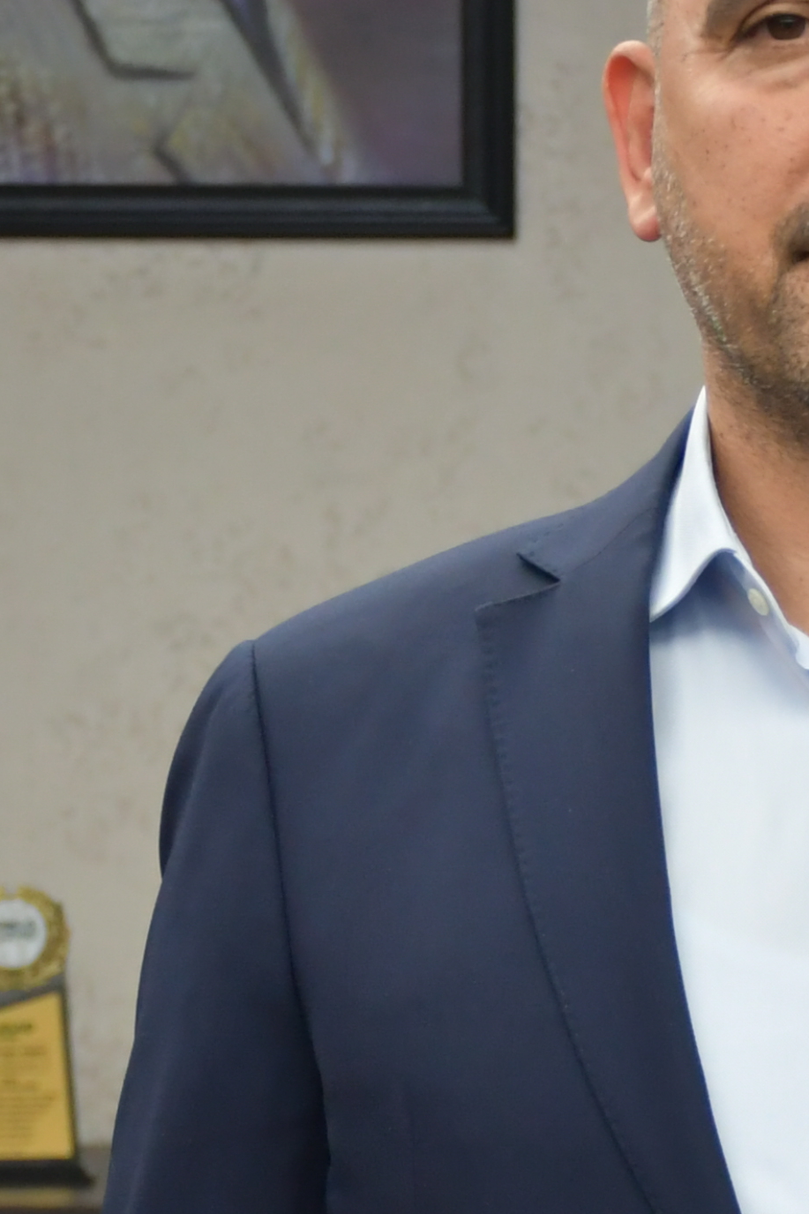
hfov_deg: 5.4
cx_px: 584
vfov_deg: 8.1
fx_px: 8597
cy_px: 848
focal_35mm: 255
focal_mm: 42
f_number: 4.5
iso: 800
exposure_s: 1/160
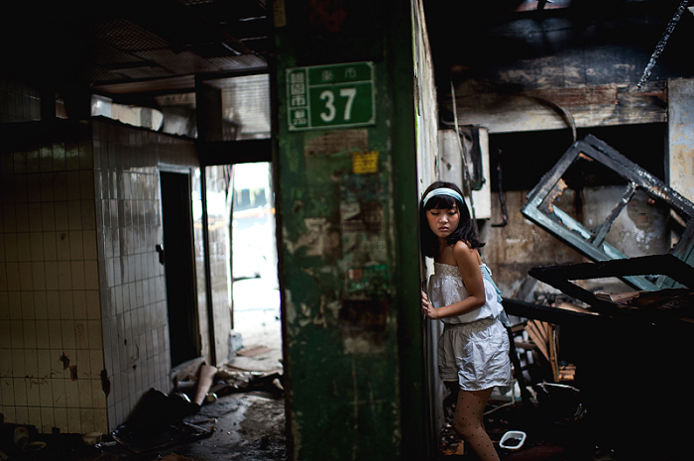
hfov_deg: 54.5
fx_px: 674
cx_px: 347
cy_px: 230
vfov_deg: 37.8
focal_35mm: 35
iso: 800
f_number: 1.4
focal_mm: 35
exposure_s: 1/320
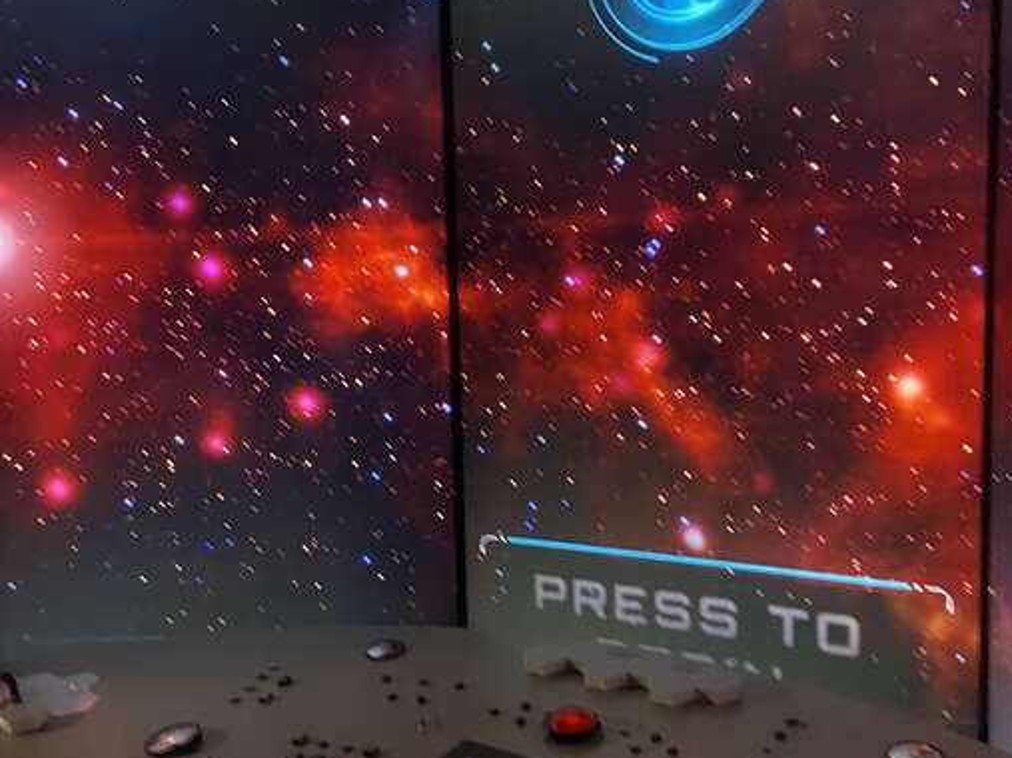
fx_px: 1198
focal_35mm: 41
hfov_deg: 45.7
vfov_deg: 35.1
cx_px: 447
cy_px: 397
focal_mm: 4.25
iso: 800
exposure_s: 1/30
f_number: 1.8
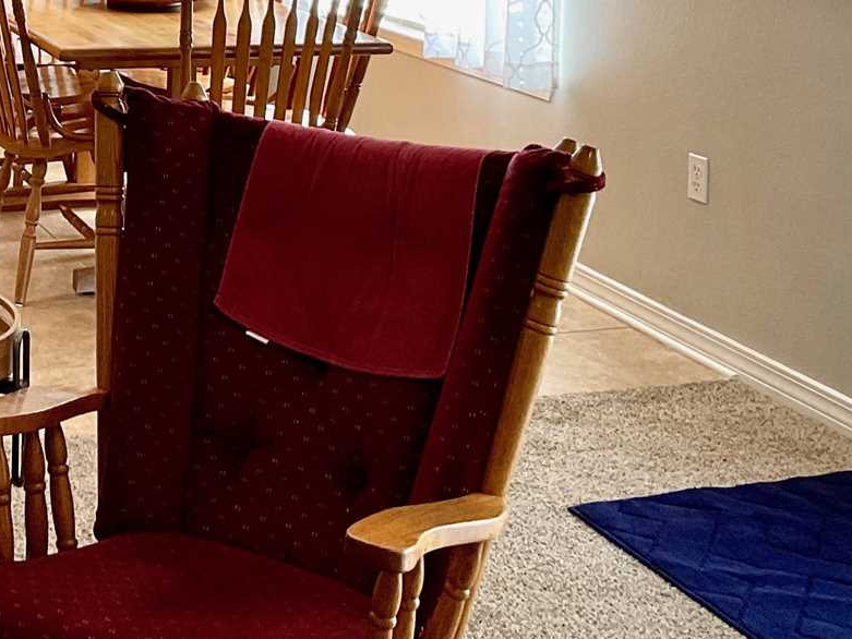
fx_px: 1871
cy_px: -174
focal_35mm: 76
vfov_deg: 18.2
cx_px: -29
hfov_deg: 24.3
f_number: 1.8
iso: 40
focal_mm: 3
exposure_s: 1/60
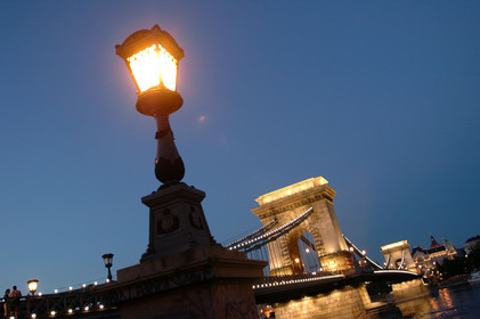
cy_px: 160
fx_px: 400
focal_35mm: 30
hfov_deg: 62.0
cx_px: 240
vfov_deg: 43.5
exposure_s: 1/20
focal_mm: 20
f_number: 2.8
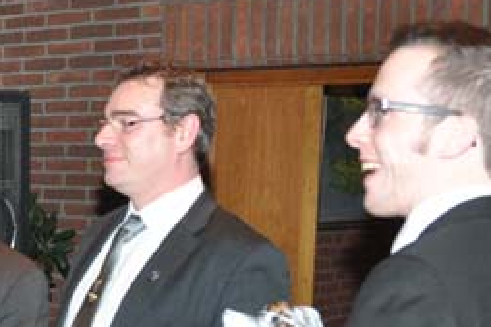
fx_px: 1159
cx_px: -73
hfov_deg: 22.3
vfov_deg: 15.6
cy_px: 367
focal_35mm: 85
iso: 900
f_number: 4
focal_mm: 18
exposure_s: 1/60
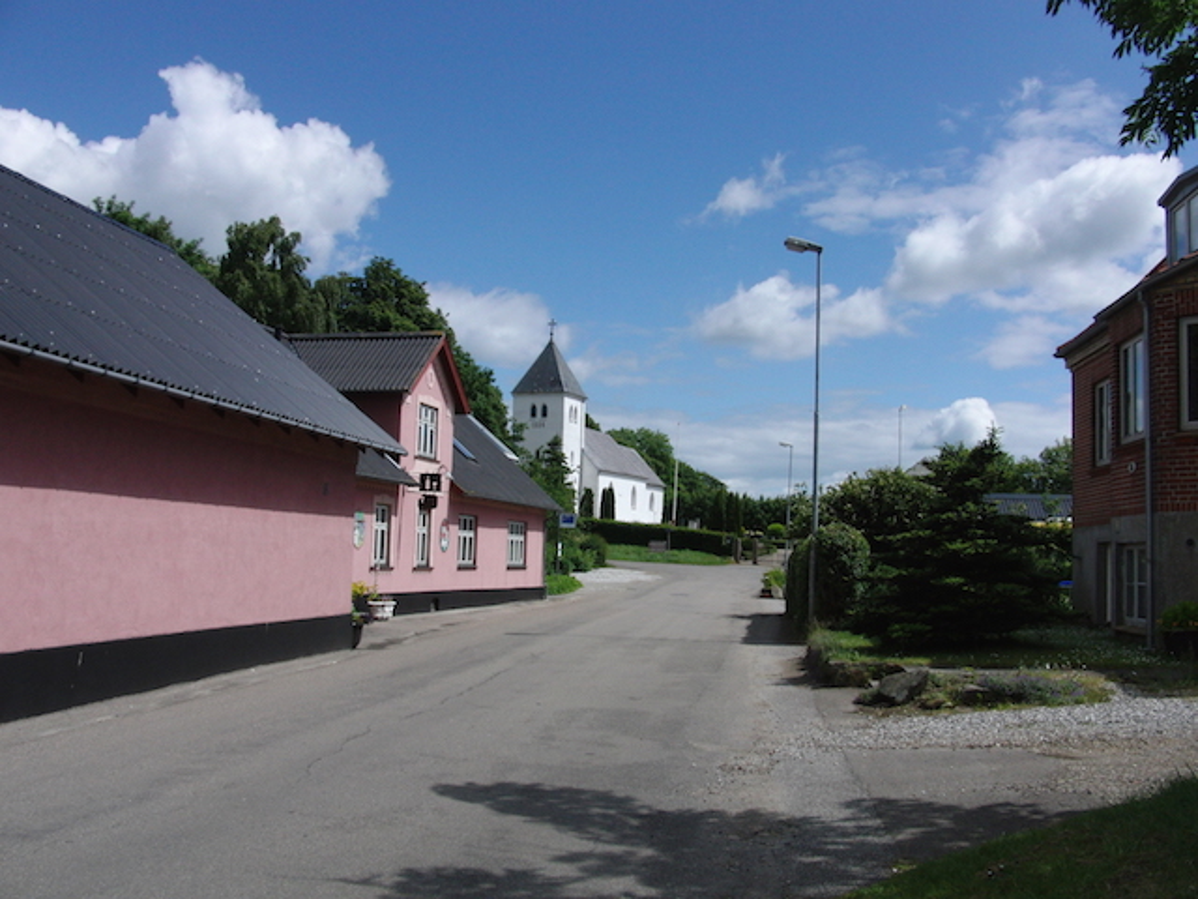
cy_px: 450
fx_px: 1281
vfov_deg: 38.7
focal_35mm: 37
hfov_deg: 50.1
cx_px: 599
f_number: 8.5
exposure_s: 1/400
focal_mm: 6.42
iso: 100
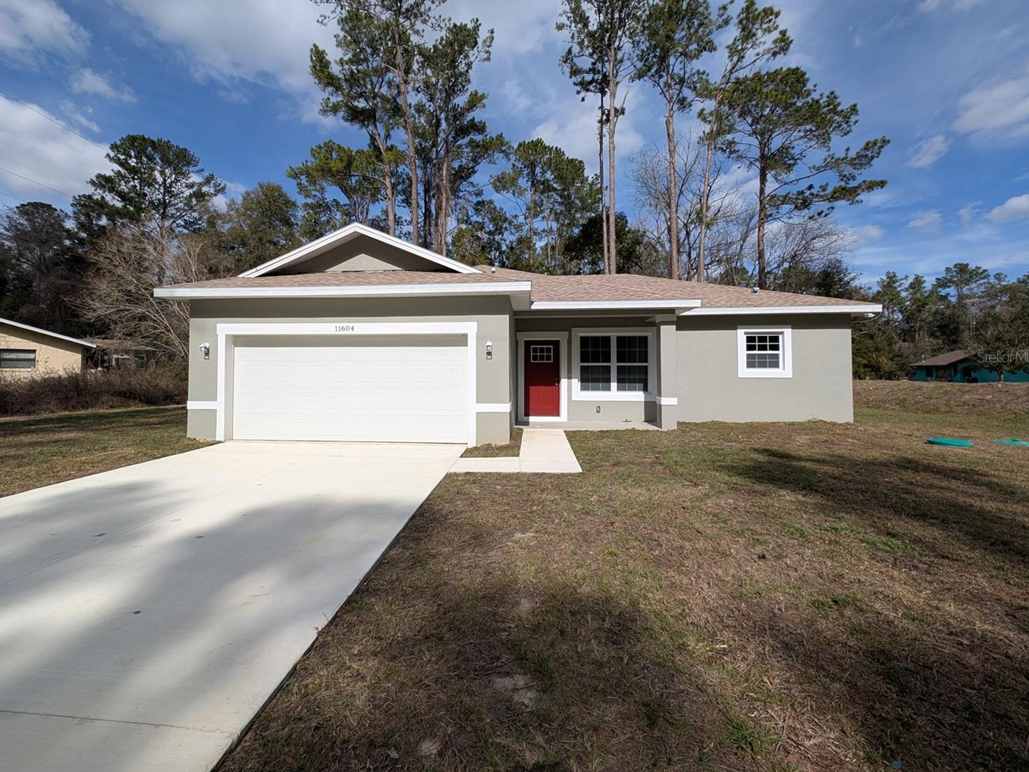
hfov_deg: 106.1
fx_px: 386
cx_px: 486
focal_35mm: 13
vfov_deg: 89.8
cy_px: 357
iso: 42
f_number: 1.95
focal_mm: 2.23
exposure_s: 1/3460
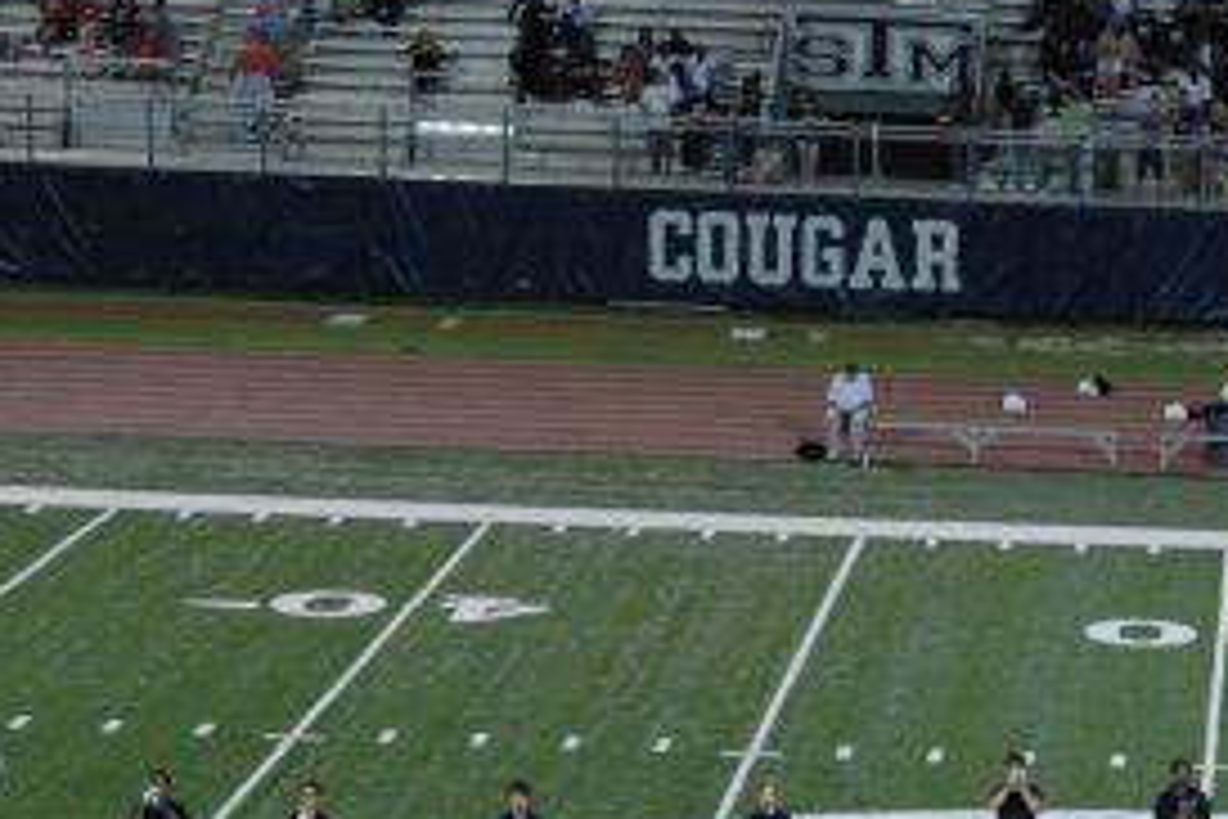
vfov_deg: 7.1
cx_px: 1291
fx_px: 6515
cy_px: 1318
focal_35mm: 191
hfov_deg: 10.7
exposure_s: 1/60
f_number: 2.8
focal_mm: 34
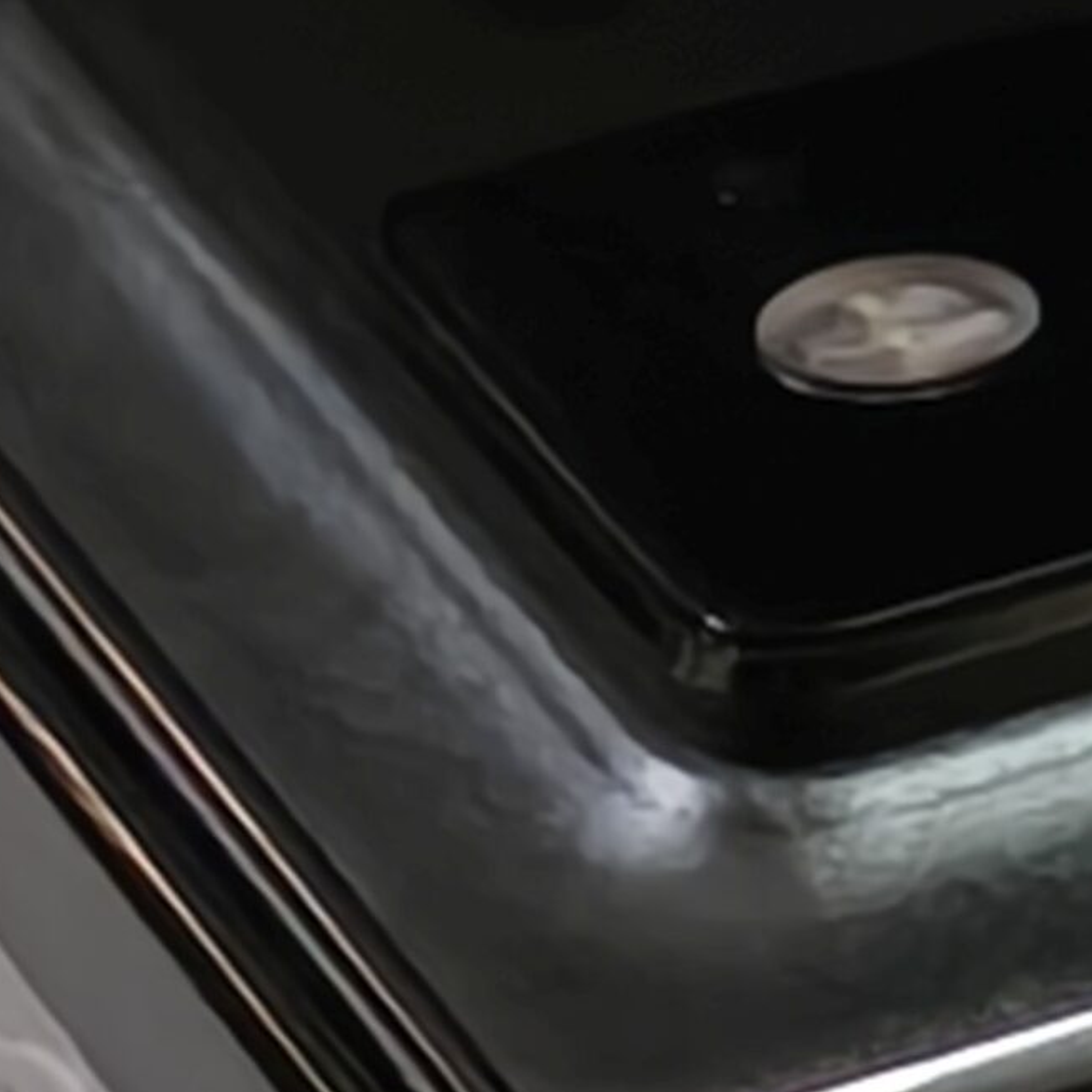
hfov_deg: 6.8
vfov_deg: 6.9
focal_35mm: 252
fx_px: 8994
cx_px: 1936
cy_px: 677
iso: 1600
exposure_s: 1/100
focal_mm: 2.31
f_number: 2
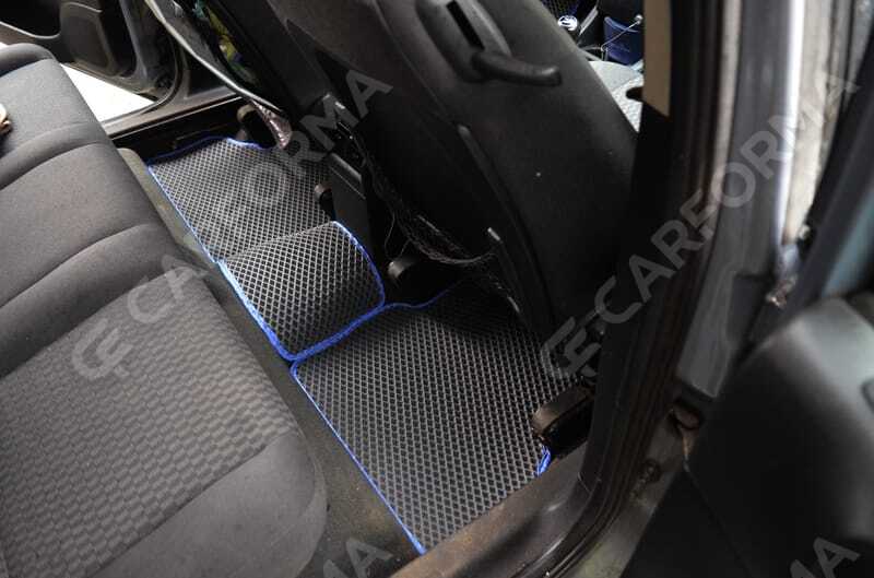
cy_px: 289
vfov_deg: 47.7
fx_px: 654
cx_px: 437
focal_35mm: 27
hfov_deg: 67.5
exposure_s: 1/30
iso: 1600
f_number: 3.5
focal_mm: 18
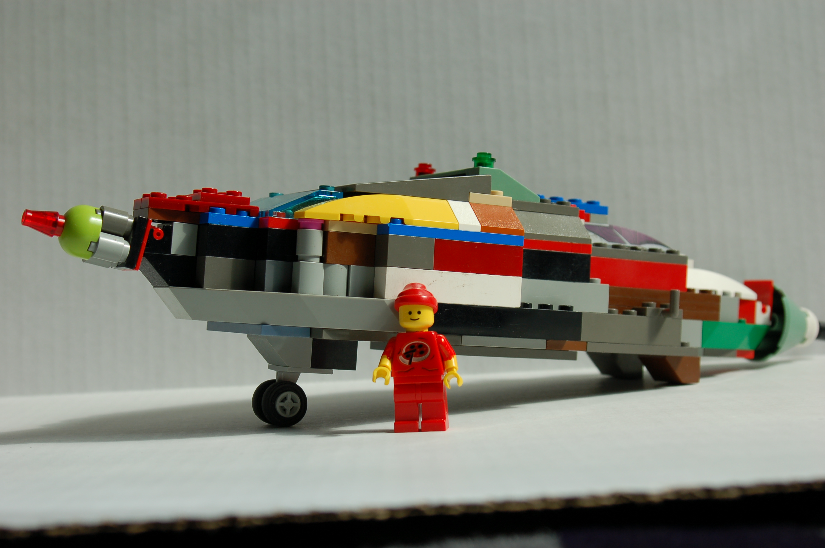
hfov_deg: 33.4
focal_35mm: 60
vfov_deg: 22.6
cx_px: 412
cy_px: 274
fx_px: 1374
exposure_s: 1/200
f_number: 7.1
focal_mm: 40
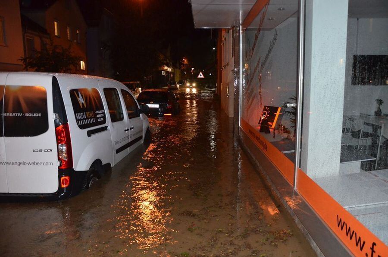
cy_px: 128
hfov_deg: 67.5
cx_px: 194
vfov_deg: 47.7
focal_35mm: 27
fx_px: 290
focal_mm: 18
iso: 3200
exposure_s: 1/60
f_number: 3.5
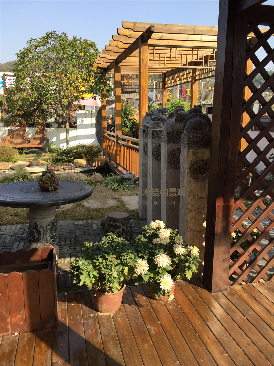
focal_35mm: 29
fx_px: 306
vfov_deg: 61.7
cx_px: 137
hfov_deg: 48.2
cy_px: 183
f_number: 2.2
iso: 32
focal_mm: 4.15
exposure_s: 1/659
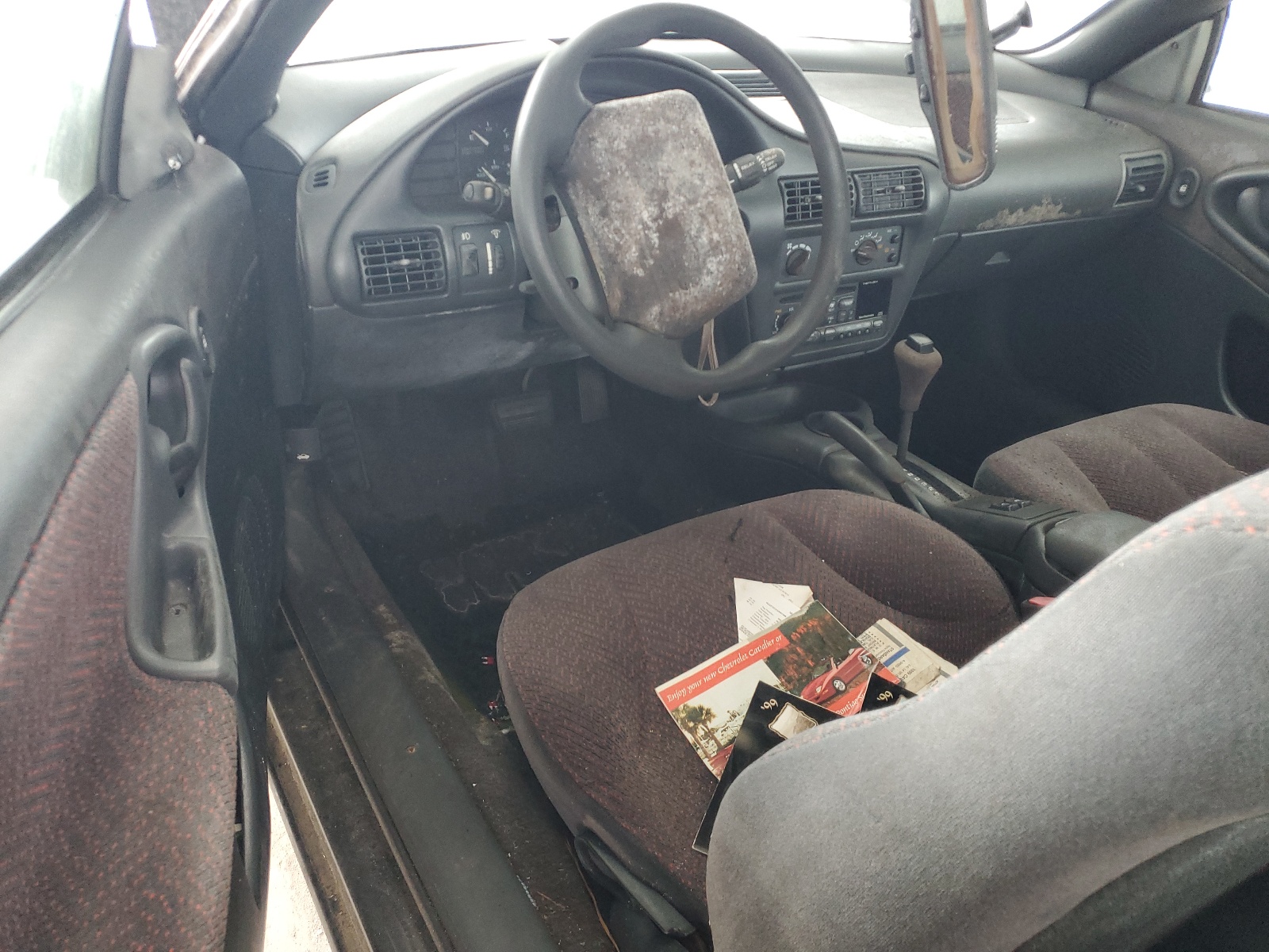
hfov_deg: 67.3
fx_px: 953
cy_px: 476
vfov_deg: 53.1
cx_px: 634
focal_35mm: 26
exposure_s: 1/60.2
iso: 163
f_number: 1.5
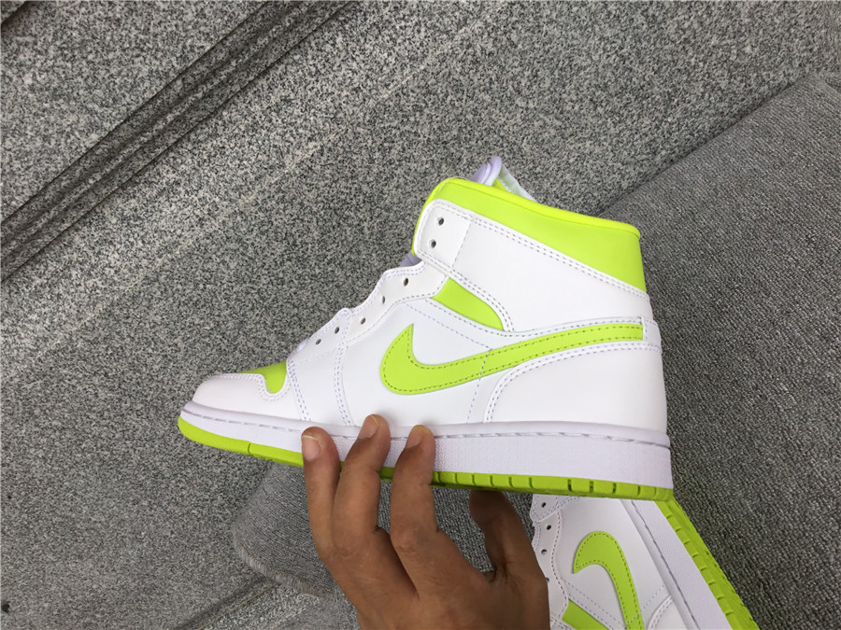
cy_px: 315
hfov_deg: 58.4
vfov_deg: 45.4
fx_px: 753
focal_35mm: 31
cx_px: 420
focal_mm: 3.3
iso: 25
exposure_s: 1/184
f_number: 2.4
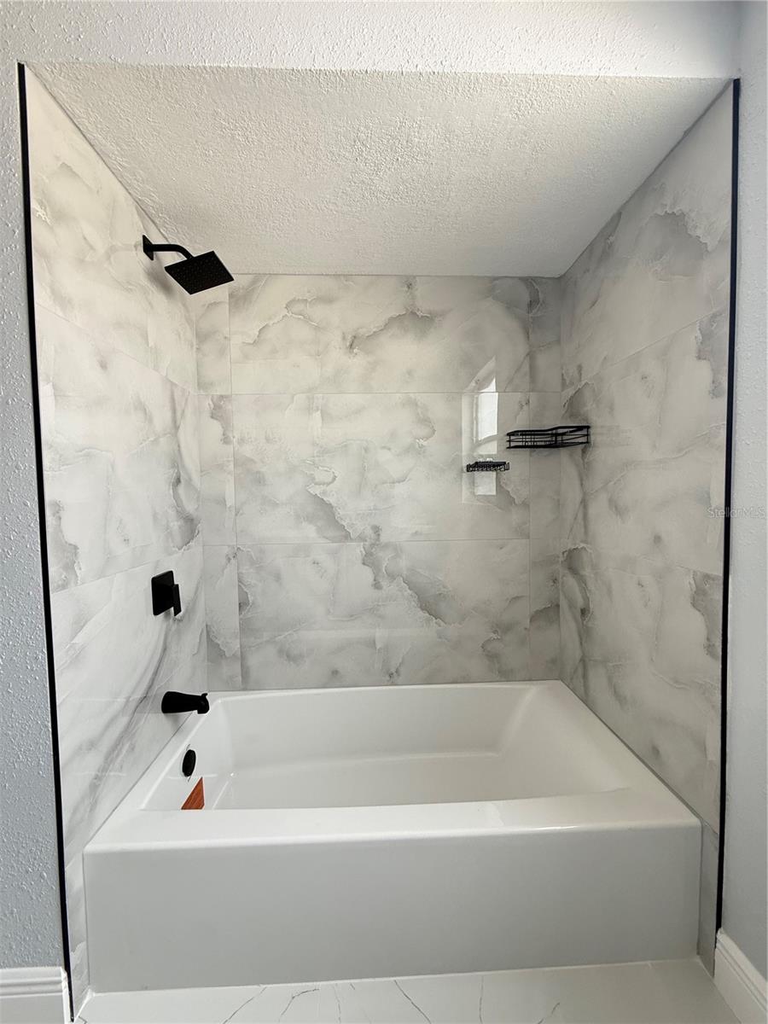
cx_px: 384
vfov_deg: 102.1
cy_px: 512
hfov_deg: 85.7
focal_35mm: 14
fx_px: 414
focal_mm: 2.22
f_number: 2.2
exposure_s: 1/99
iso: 125
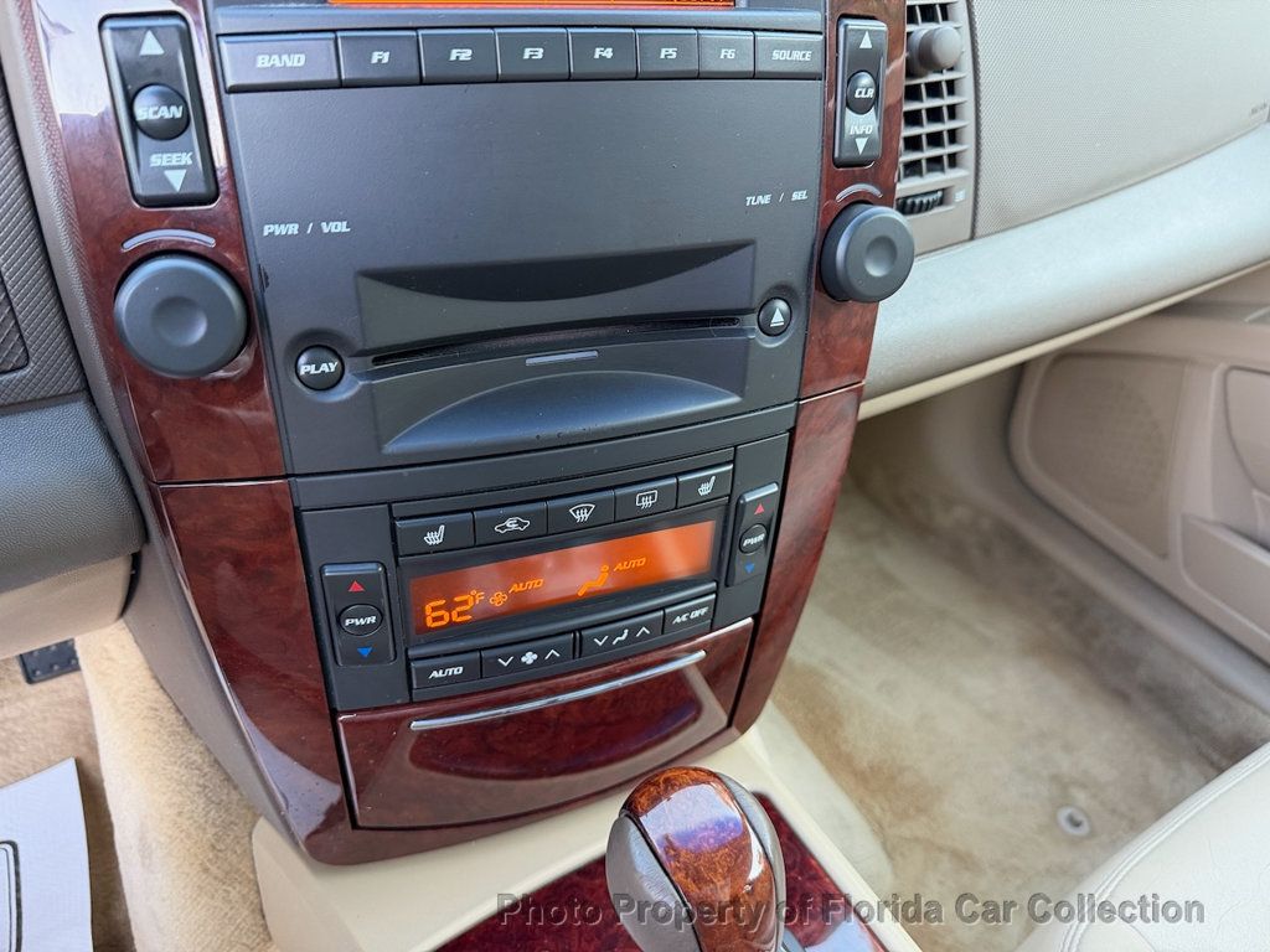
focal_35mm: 24
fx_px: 881
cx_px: 635
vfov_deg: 56.8
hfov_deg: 71.6
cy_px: 476
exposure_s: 1/60
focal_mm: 6.76
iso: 320
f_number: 1.78
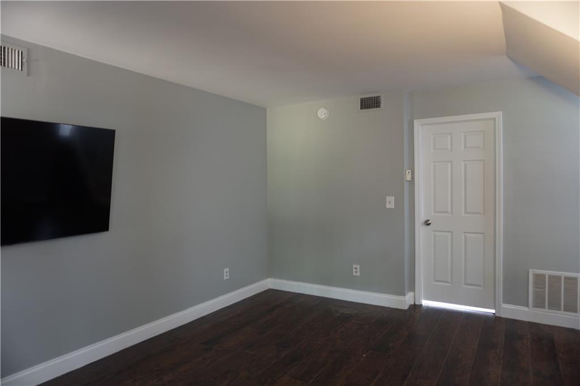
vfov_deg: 53.1
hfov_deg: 73.8
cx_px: 290
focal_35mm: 24
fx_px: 387
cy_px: 193
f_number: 3.5
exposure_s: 1/5
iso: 100
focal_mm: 16
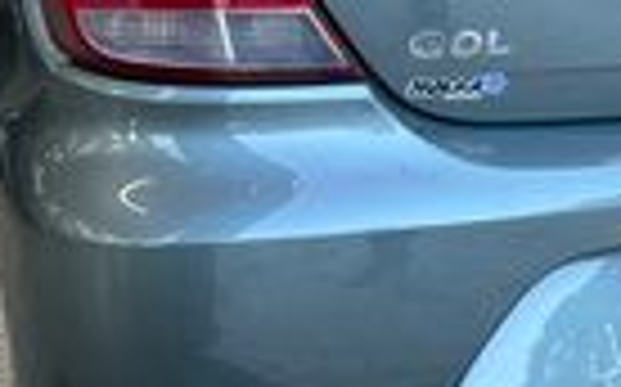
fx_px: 1471
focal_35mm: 87
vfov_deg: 14.4
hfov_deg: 22.6
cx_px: 666
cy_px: -104
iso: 200
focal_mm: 6.86
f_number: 1.78
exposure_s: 1/120
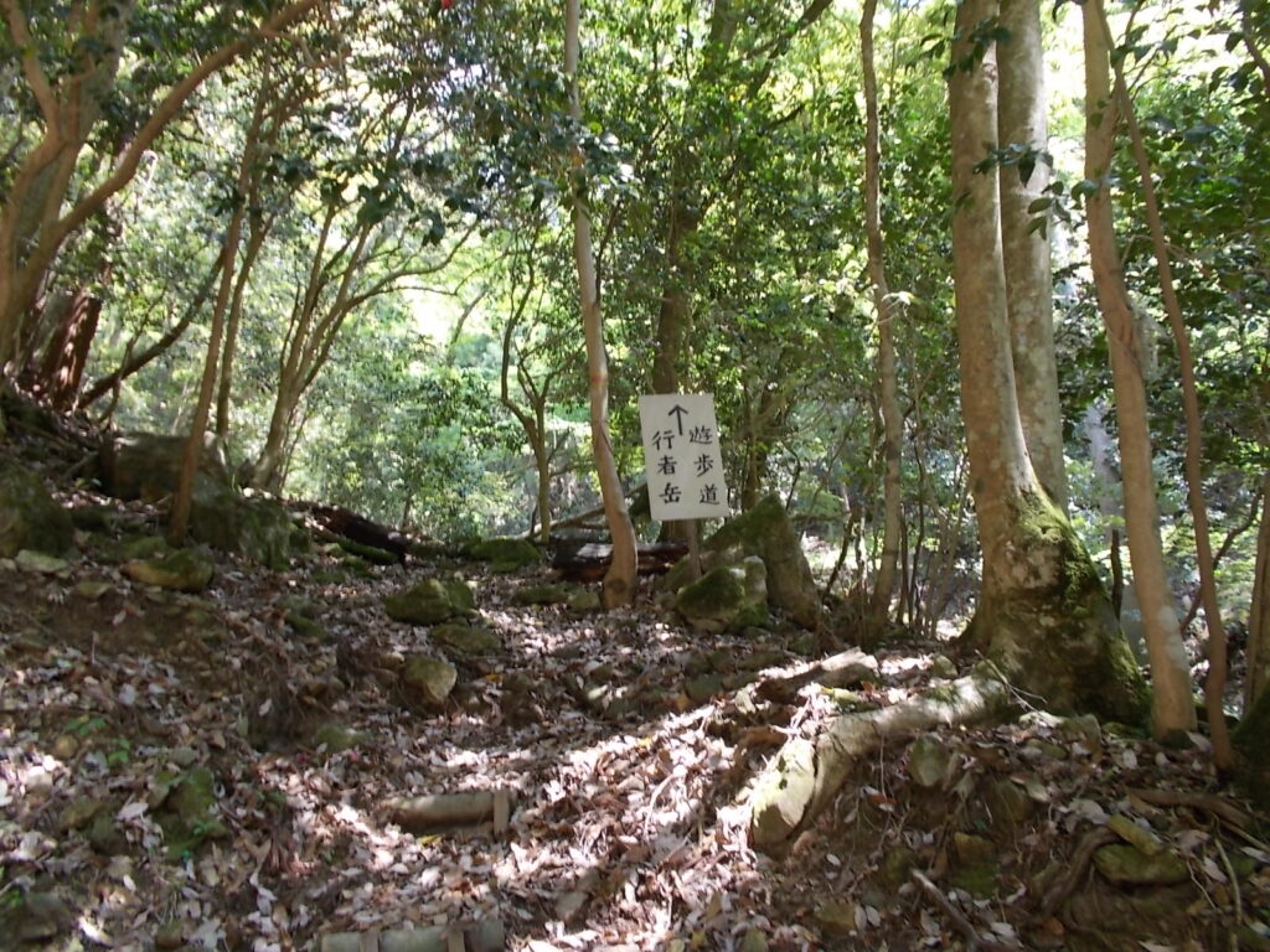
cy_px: 476
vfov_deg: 53.1
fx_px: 954
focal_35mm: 26
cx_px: 635
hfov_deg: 67.3
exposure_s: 1/30
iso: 80
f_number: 3.2
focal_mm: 4.6
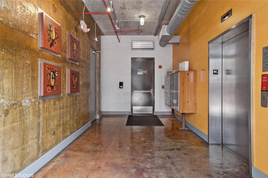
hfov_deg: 84.0
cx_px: 134
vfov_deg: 61.8
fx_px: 149
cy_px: 89
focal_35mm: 20
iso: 100
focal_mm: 20
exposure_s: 1/2.5
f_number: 8
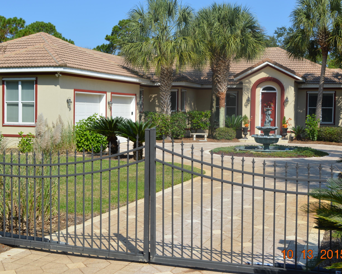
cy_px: 136
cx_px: 177
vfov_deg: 30.5
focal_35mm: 50
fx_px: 502
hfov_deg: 37.6
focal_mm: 29
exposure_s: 1/250
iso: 100
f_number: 8
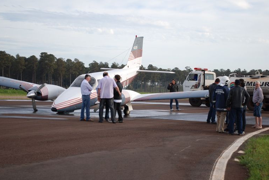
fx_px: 647
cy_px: 89
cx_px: 134
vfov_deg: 15.8
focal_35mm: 87
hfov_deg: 23.5
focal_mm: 55
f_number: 6.3
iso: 100
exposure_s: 1/160
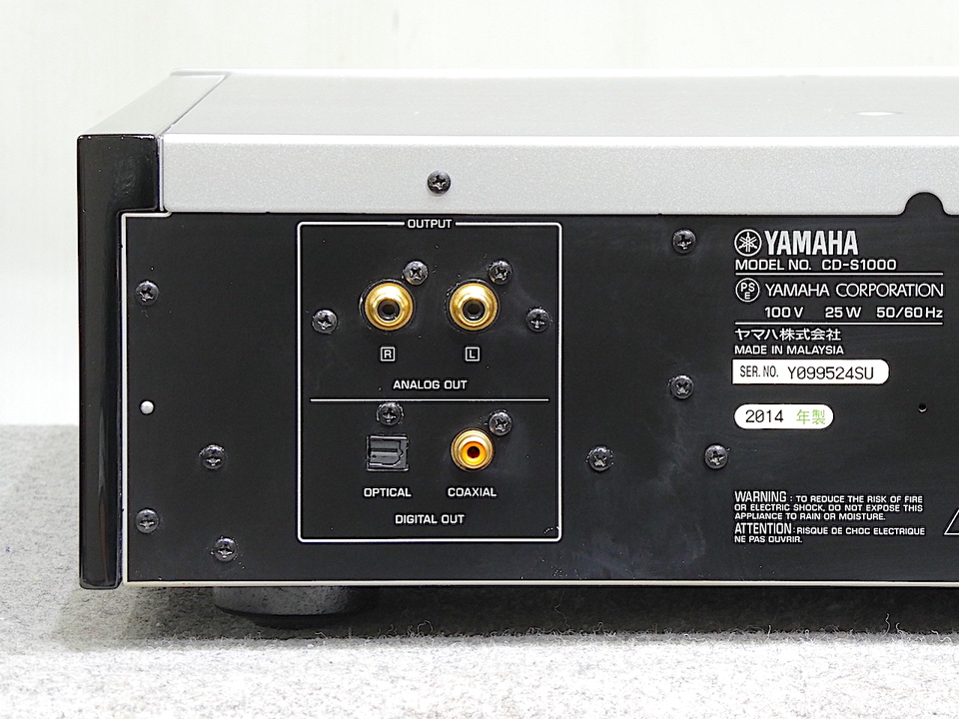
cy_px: 360
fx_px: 4183
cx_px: 480
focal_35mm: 151
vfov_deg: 9.8
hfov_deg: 13.1
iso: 200
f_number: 5.4
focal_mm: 27.1
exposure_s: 1/3.2
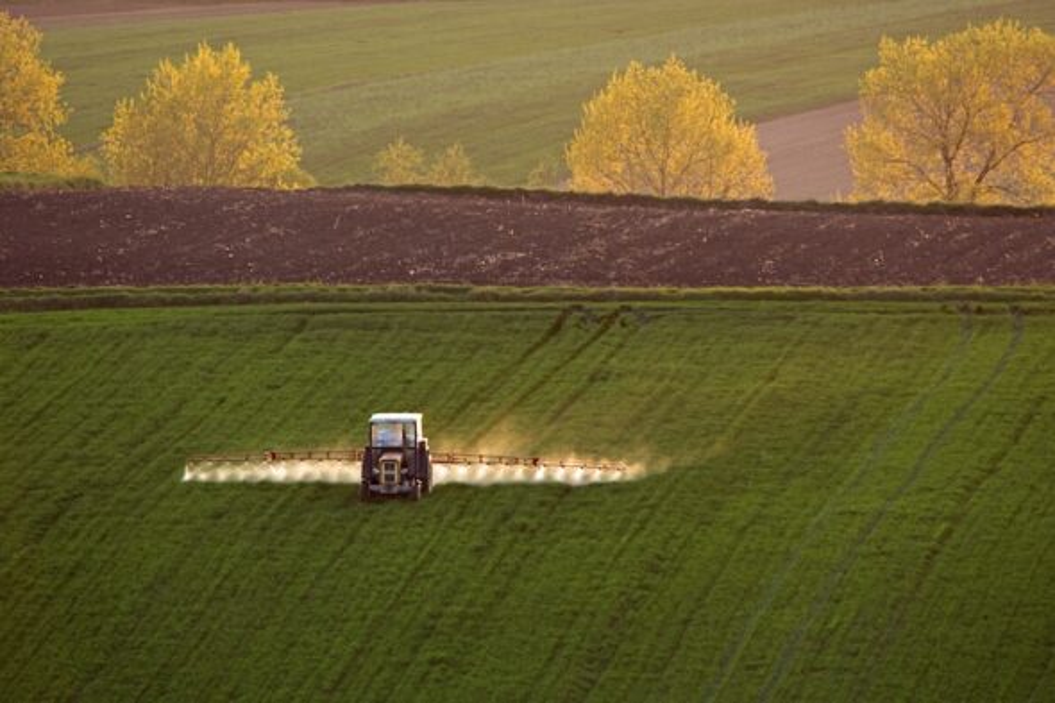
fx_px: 26366
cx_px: 528
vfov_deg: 1.5
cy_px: 352
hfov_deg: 2.3
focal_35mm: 900
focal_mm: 600
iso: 200
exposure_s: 1/100
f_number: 8
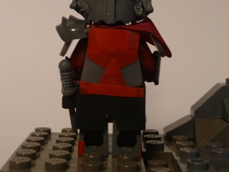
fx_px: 510
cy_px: 68
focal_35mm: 77
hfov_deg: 25.3
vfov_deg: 19.1
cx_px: 100
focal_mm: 8.5
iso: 160
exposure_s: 1/40
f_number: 4.2
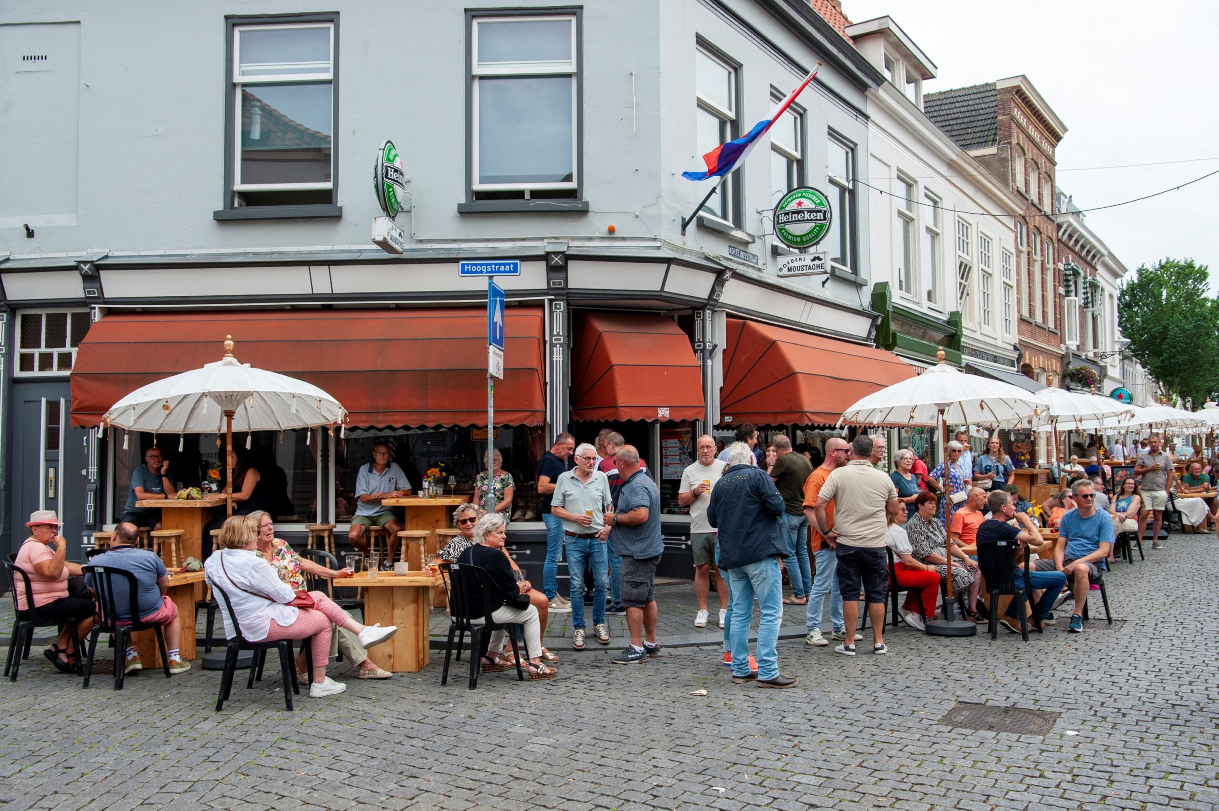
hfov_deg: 63.7
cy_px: 406
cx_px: 610
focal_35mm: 29
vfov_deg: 44.9
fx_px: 981
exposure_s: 1/320
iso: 250
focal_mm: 29
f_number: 9
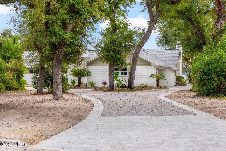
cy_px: 76
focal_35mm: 88
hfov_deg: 23.1
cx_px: 113
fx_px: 552
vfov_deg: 15.5
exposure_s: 1/500
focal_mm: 88
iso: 500
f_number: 10
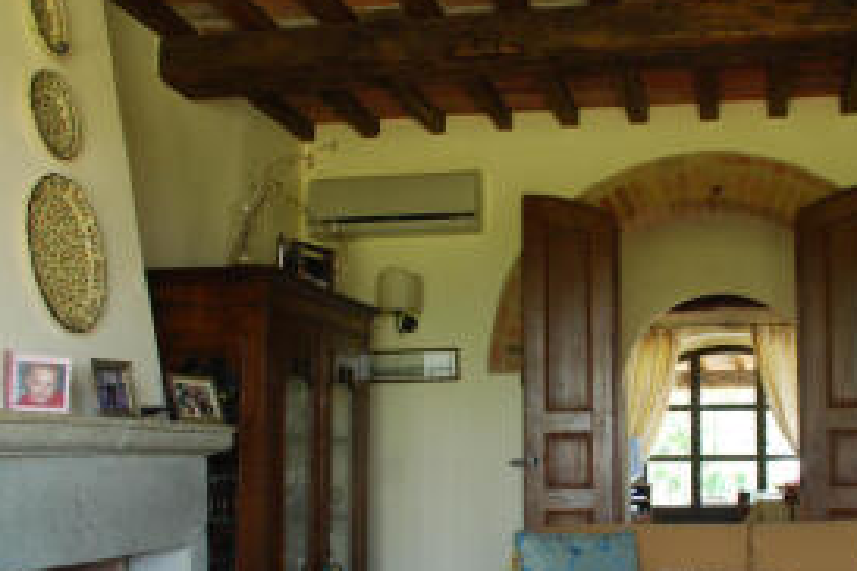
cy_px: 378
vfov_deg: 28.5
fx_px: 1119
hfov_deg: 41.4
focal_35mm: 47
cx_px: 568
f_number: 5.6
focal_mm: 18
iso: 200
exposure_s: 1/6
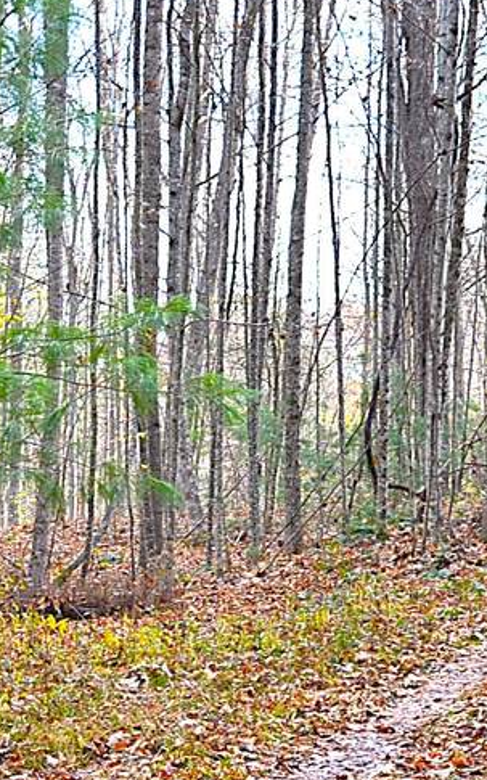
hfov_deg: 10.8
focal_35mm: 121
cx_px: 346
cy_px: 432
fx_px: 2570
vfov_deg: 17.2
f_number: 5.6
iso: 320
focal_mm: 30
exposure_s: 1/125
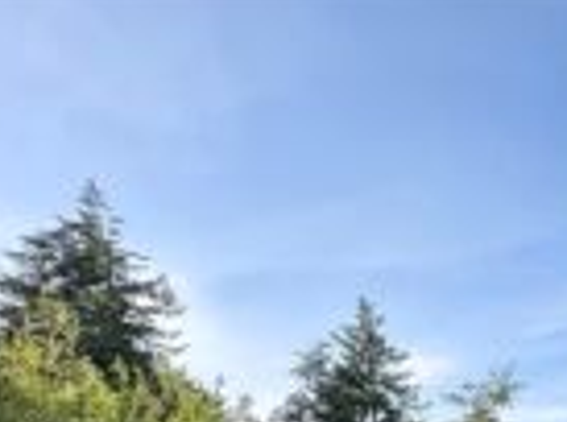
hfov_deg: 36.9
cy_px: 596
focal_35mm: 41
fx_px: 670
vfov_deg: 27.1
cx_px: 654
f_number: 2.2
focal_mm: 2.22
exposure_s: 1/495
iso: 64
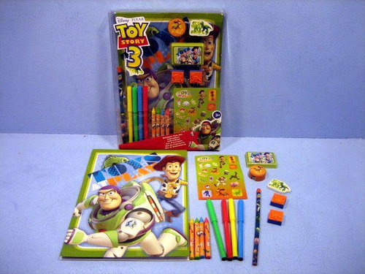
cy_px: 137
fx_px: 380
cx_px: 182
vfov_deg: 39.7
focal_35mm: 36
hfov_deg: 51.4
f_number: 2.8
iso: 80
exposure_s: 1/60
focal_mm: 6
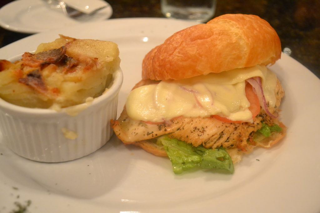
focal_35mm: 39
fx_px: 347
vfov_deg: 34.2
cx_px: 160
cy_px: 106
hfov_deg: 49.5
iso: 3200
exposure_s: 1/60
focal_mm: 26
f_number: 4.2
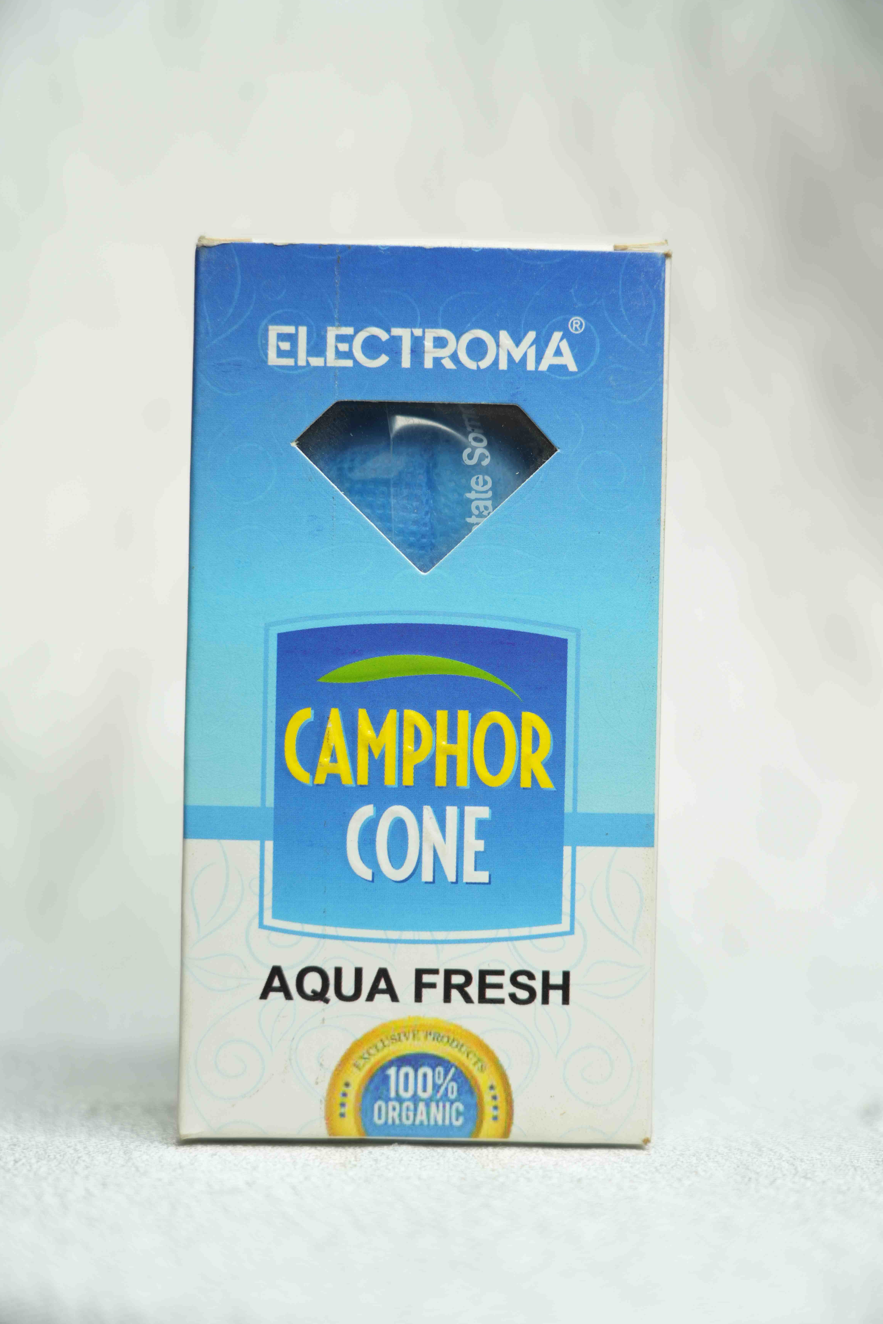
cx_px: 446
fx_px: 2722
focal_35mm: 74
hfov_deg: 18.4
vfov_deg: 27.3
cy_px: 653
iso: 250
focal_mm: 73
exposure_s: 1/100
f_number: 4
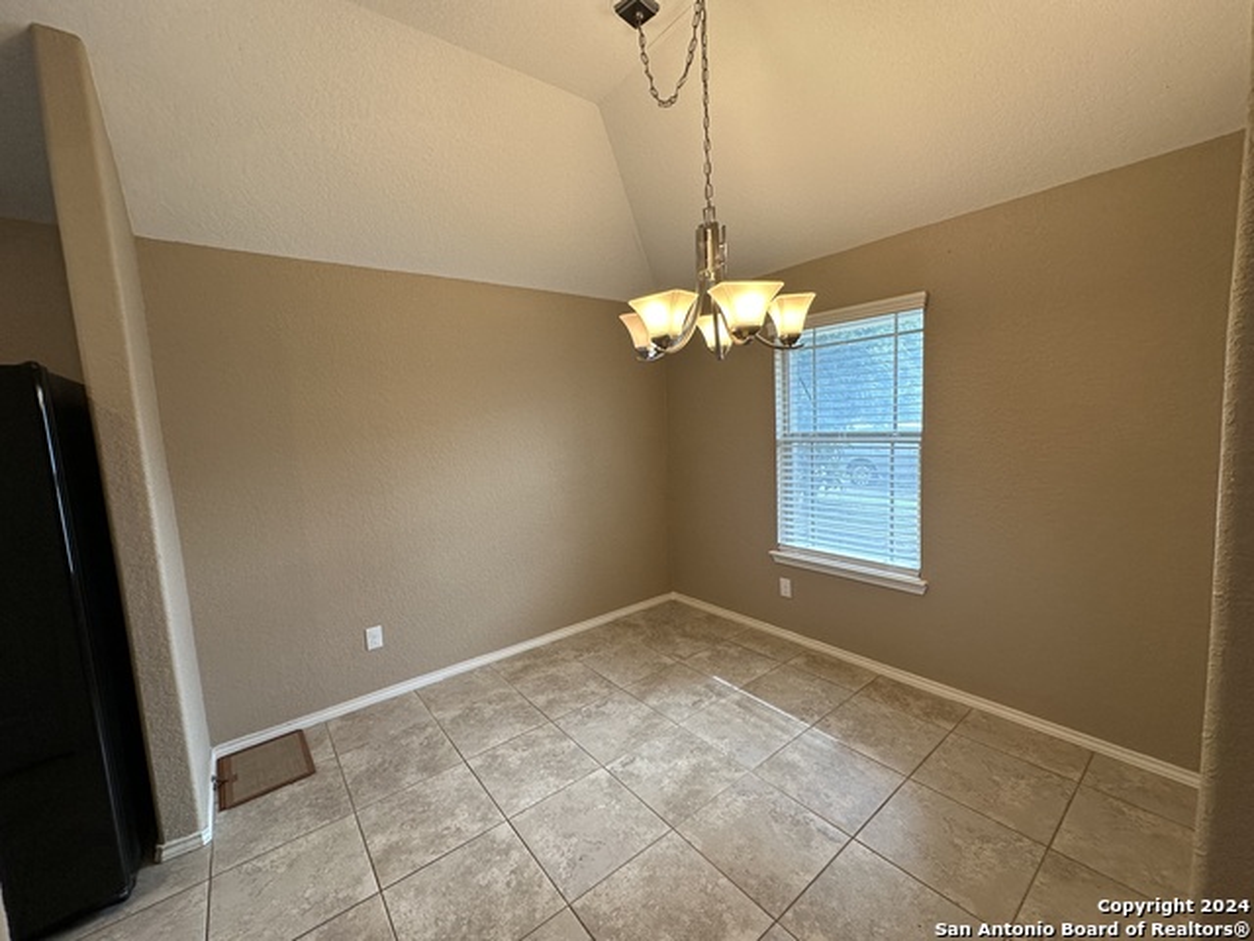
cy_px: 470
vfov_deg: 85.7
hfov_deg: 102.1
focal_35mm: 14
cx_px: 627
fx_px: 507
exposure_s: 1/120
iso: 125
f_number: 2.2
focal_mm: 2.22
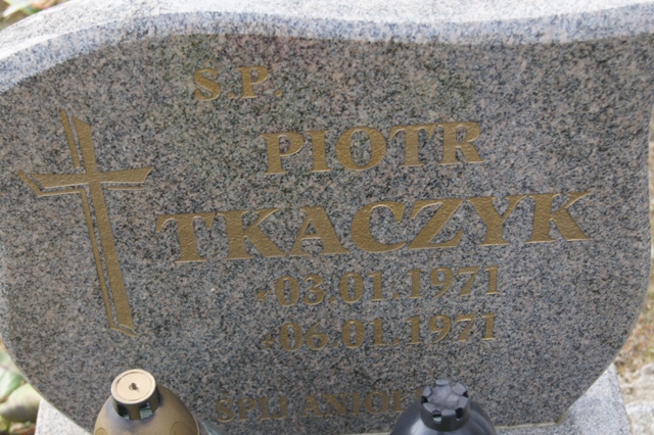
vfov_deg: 20.1
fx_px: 1226
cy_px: 218
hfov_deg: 29.9
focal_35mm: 68
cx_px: 327
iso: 200
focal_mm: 45
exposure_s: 1/100
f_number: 8
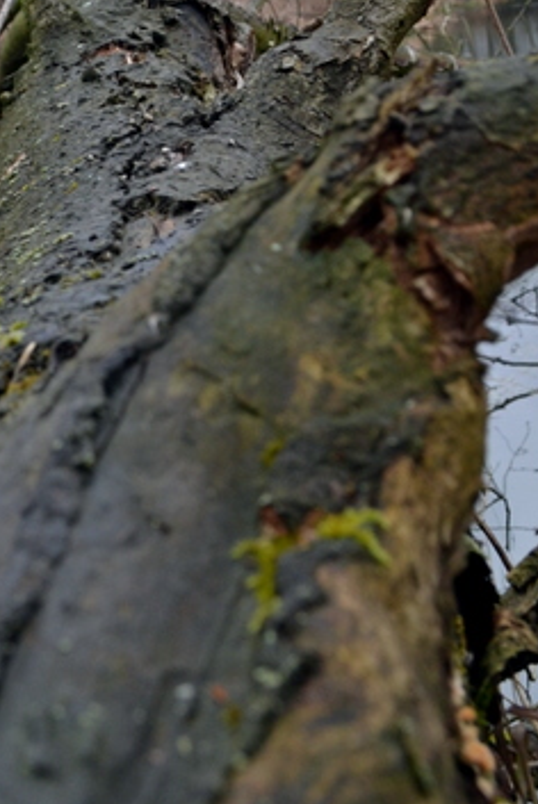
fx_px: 1521
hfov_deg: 19.9
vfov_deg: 28.6
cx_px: 139
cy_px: 102
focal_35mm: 68
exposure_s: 1/80
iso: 400
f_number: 8
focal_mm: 20
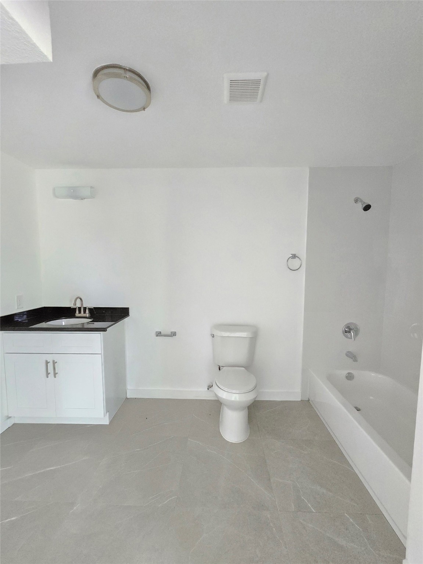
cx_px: 212
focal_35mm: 13
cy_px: 282
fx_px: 212
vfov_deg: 106.2
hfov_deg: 89.9
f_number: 2.2
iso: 1250
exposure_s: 1/60.2
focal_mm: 2.2
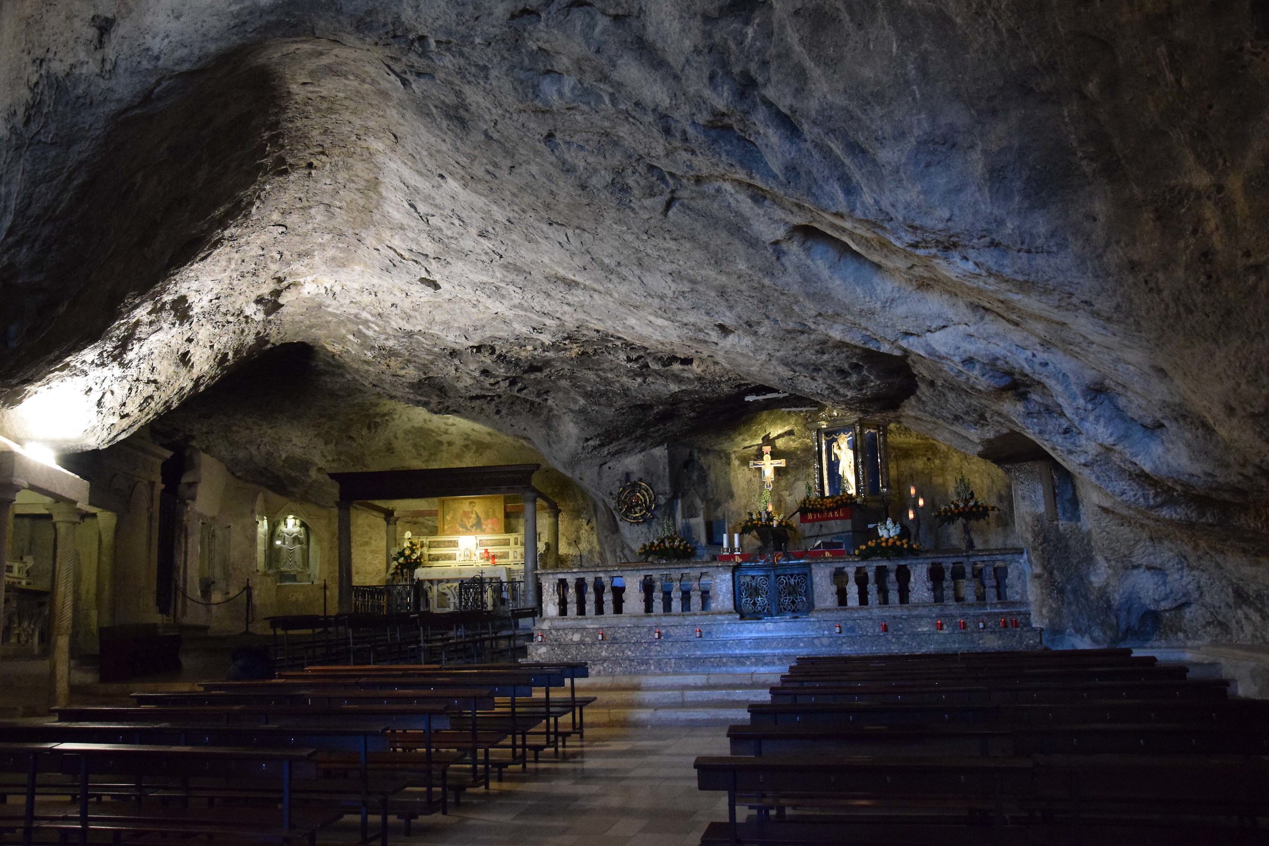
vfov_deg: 40.0
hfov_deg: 57.2
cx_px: 634
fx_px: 1163
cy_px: 423
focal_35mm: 33
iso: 5000
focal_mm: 22
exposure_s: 1/60
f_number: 3.8
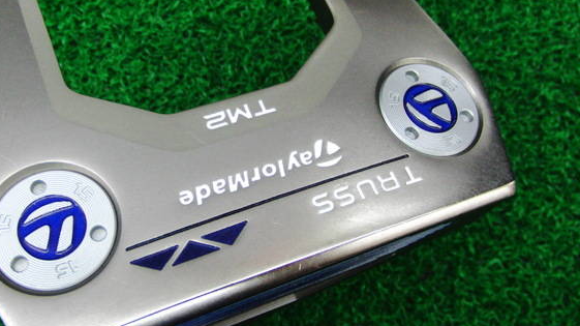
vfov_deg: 25.9
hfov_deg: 44.5
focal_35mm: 46
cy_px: 139
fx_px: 707
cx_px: 257
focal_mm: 6.42
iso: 400
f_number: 3.6
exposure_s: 1/50
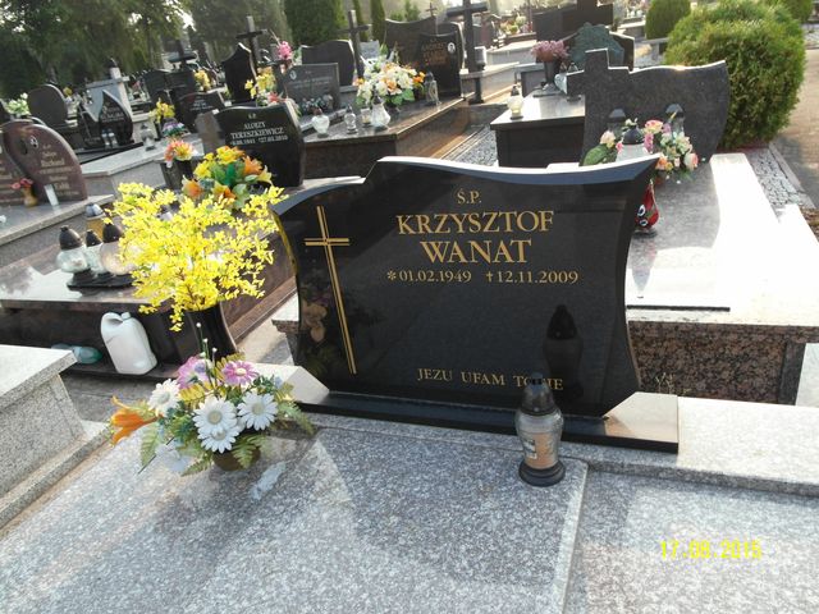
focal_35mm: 24
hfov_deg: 71.6
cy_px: 307
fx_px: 568
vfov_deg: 56.8
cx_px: 410
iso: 80
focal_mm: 5.2
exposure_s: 1/125
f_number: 3.4
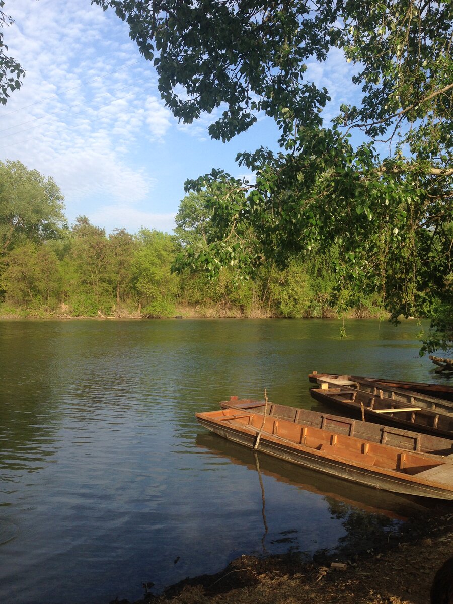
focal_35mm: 33
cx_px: 226
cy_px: 302
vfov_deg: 55.4
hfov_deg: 42.9
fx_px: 576
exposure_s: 1/742
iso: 50
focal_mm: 4.12
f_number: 2.4
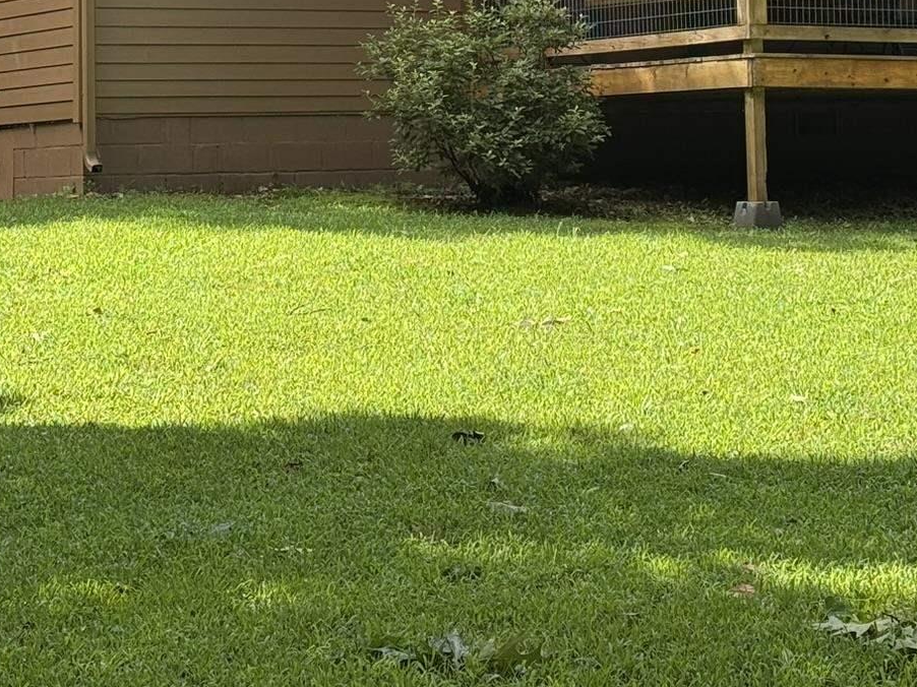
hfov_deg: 18.0
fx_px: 2887
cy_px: -45
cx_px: 558
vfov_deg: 13.3
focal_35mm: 109
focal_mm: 6.76
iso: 64
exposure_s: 1/913
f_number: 1.78
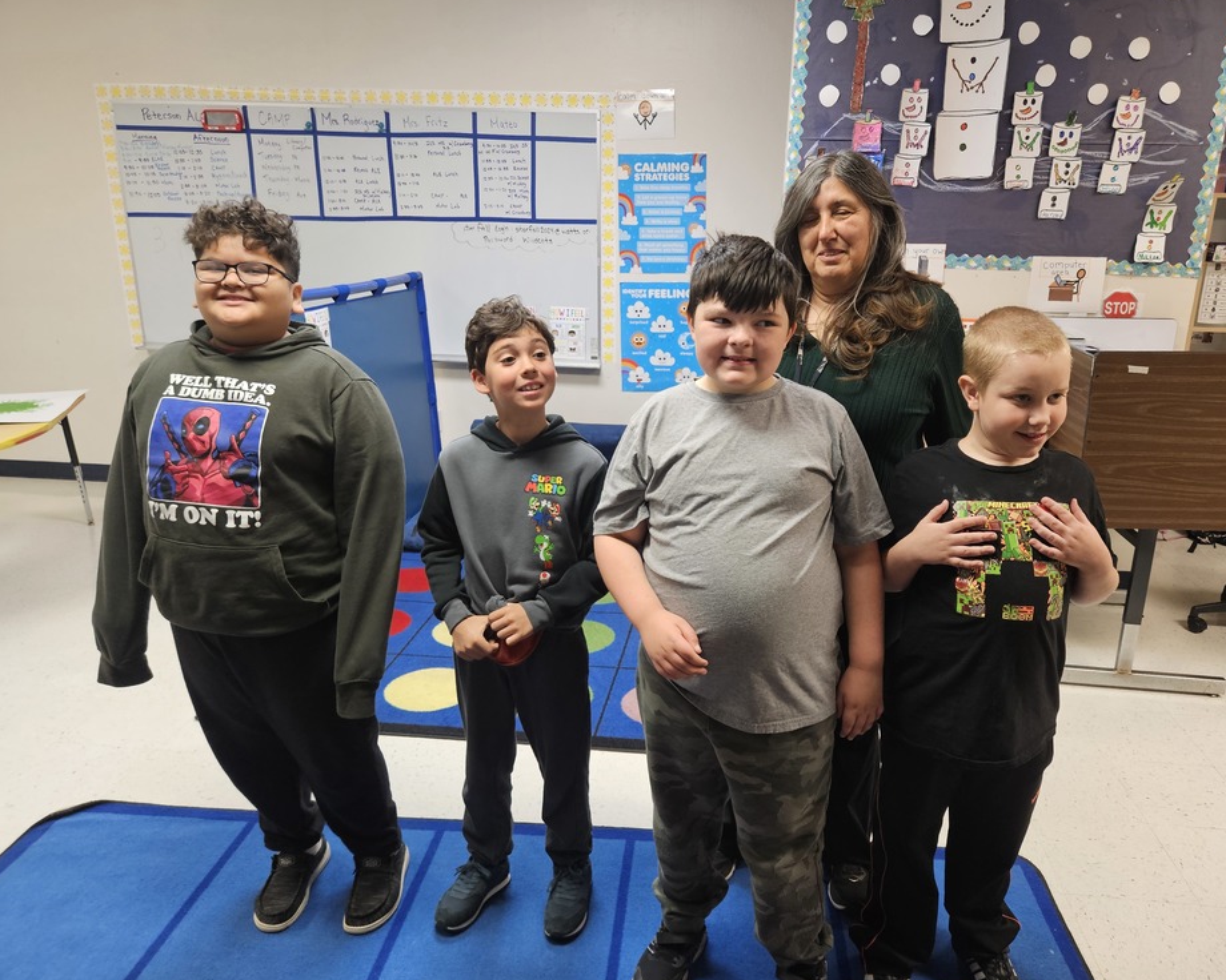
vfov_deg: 56.8
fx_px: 907
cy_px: 483
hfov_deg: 68.0
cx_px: 661
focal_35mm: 25
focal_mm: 5.4
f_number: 1.8
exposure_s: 1/120
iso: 320
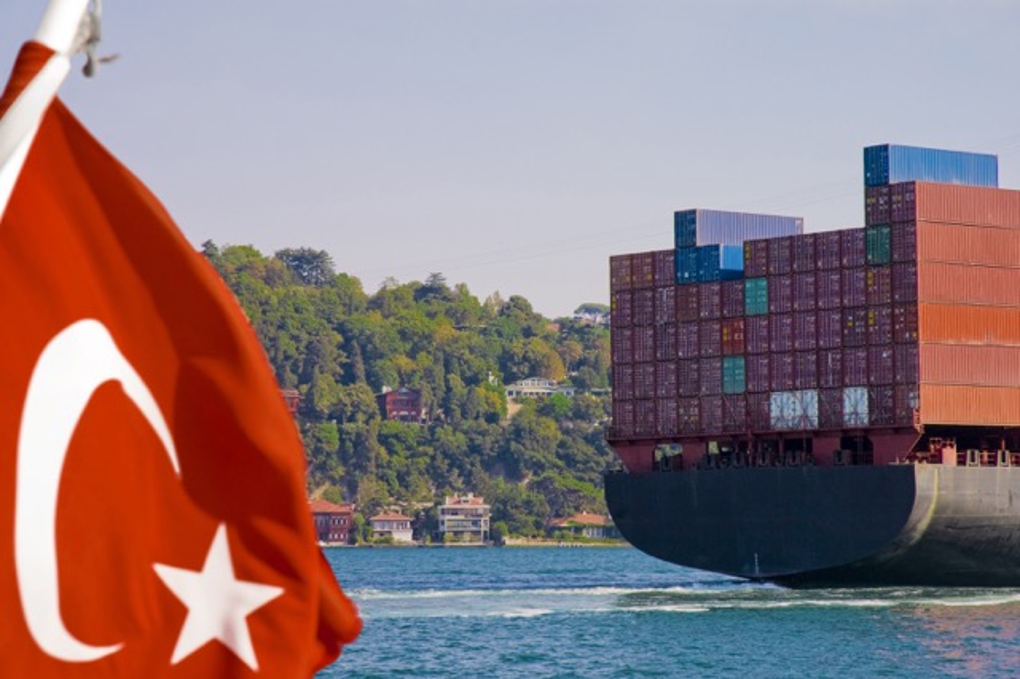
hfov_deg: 19.5
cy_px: 340
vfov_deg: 13.0
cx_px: 510
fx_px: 2973
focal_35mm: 105
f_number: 8
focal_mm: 70
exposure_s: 1/250
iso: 200
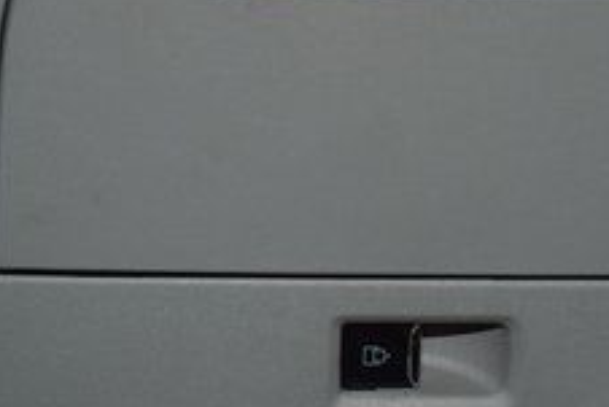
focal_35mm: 102
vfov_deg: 13.4
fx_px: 1727
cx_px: 423
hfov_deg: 19.9
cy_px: 214
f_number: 3.8
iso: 360
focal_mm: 24
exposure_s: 1/60
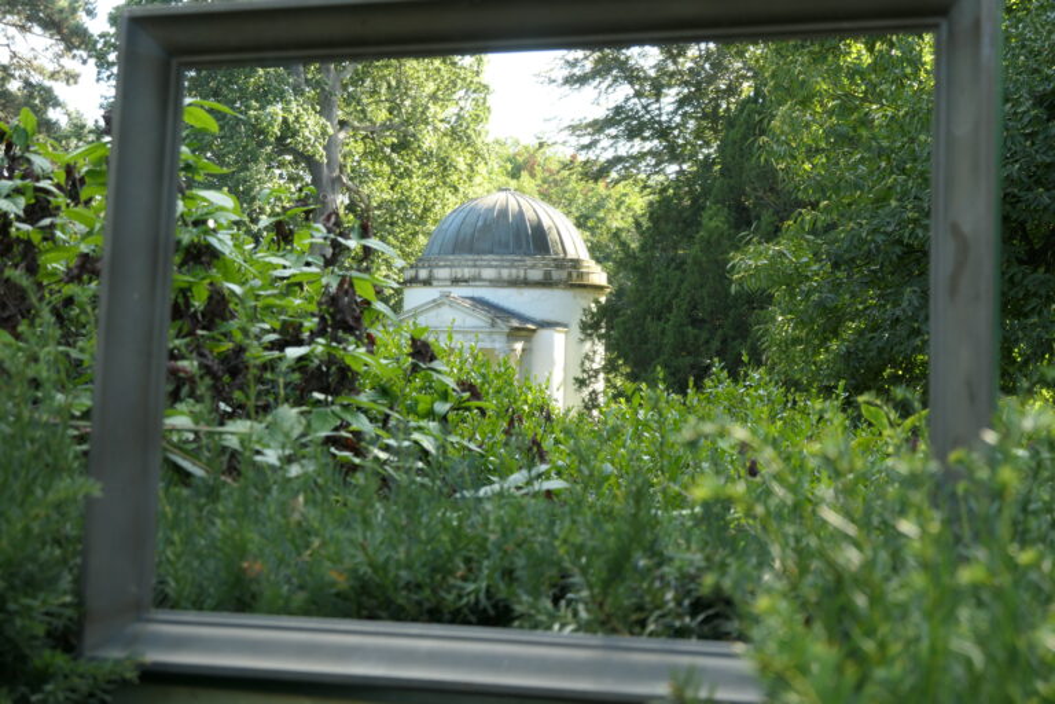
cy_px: 352
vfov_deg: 22.6
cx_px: 528
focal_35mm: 60
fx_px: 1758
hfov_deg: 33.4
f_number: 4.5
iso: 200
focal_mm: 22
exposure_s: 1/125
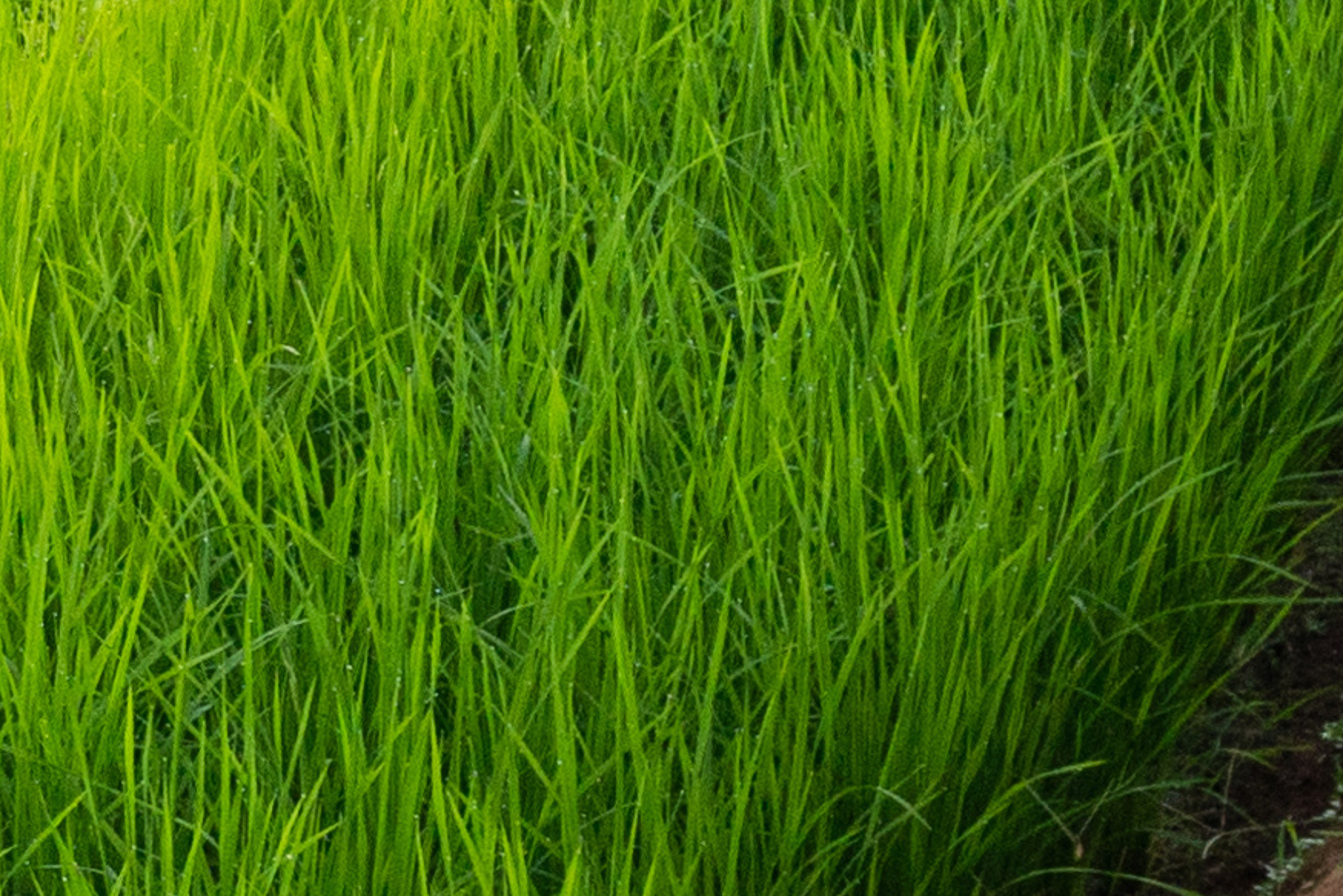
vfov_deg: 6.8
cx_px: -2406
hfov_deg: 8.8
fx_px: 7425
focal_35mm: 199
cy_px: -676
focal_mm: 29
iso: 200
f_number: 4
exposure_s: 1/40
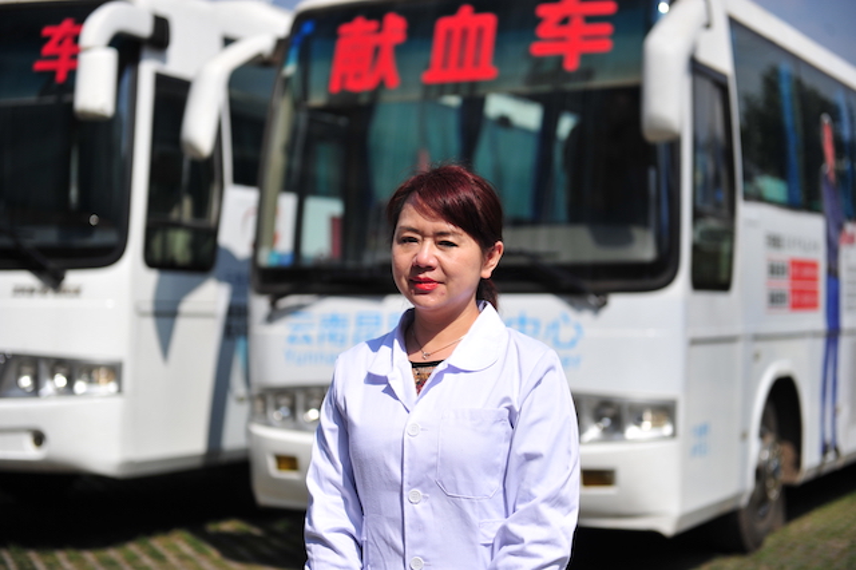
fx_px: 1664
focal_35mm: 70
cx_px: 428
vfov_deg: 19.4
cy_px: 285
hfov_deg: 28.9
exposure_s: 1/4000
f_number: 2.8
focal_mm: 70
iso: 200
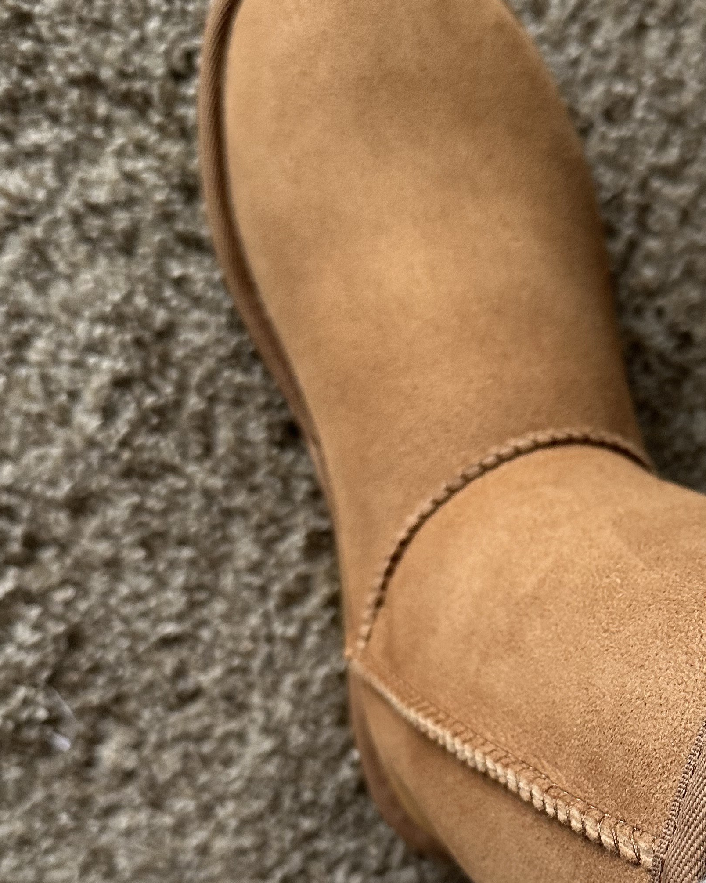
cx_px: 599
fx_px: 1228
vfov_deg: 38.7
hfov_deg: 31.0
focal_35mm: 47
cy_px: 647
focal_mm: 6.86
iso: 250
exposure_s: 1/82
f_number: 1.78
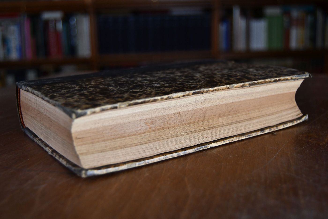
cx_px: 164
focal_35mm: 45
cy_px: 110
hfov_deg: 43.6
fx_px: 410
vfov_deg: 29.9
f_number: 4.2
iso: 1250
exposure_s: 1/125
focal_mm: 30
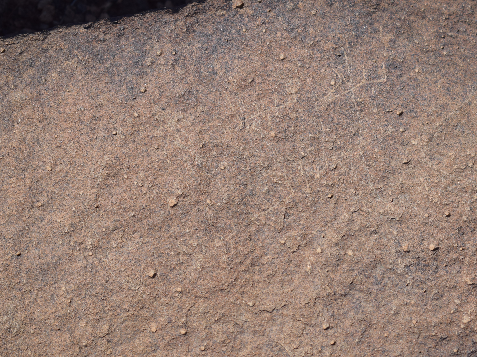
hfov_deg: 19.1
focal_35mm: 103
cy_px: 196
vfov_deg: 14.4
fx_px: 1414
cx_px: 261
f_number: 5.6
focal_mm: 55
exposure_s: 1/1000
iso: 200
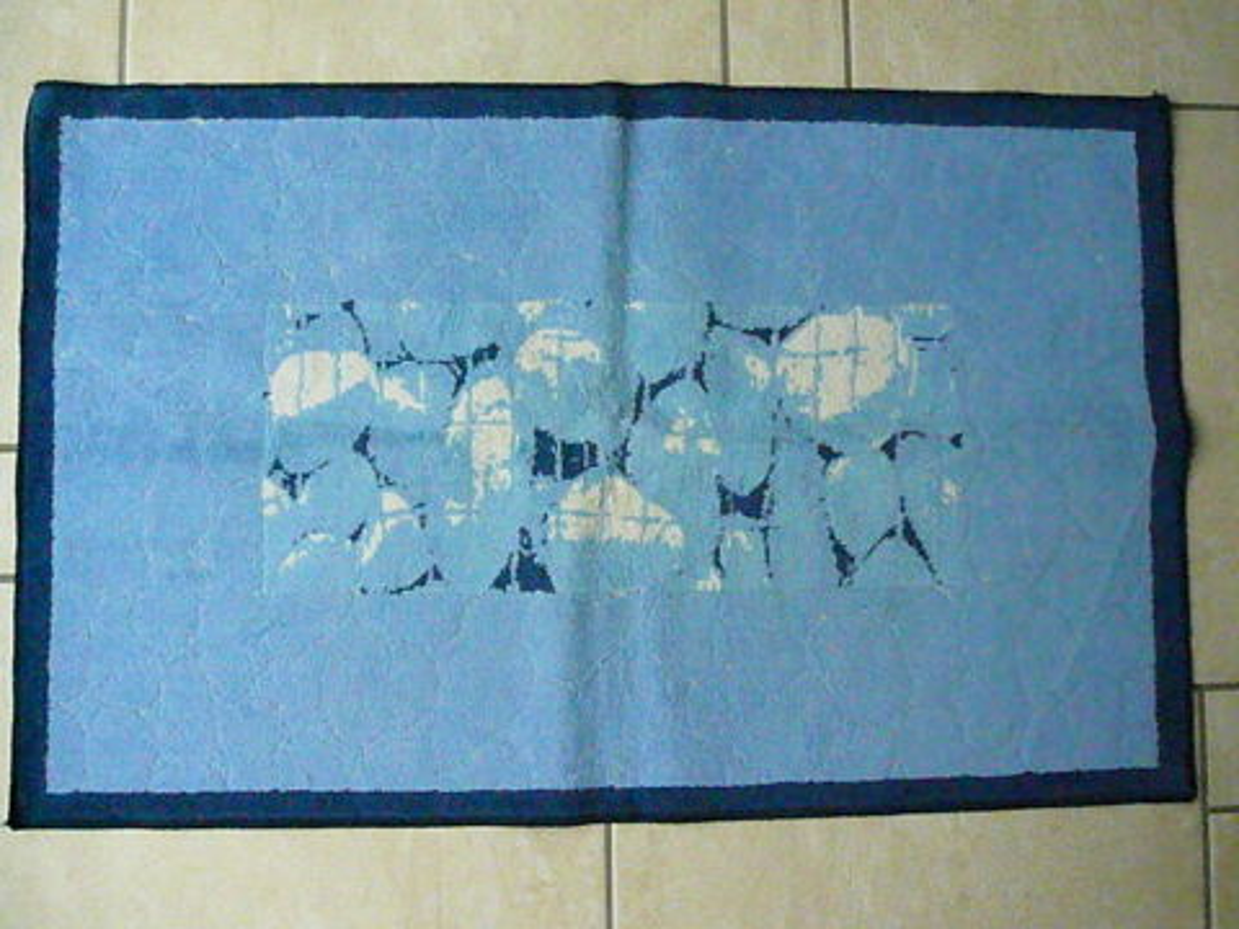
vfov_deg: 46.8
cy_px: 464
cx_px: 620
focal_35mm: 30
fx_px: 1074
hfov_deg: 60.0
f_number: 8
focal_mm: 4.9
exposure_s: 1/200
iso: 3200
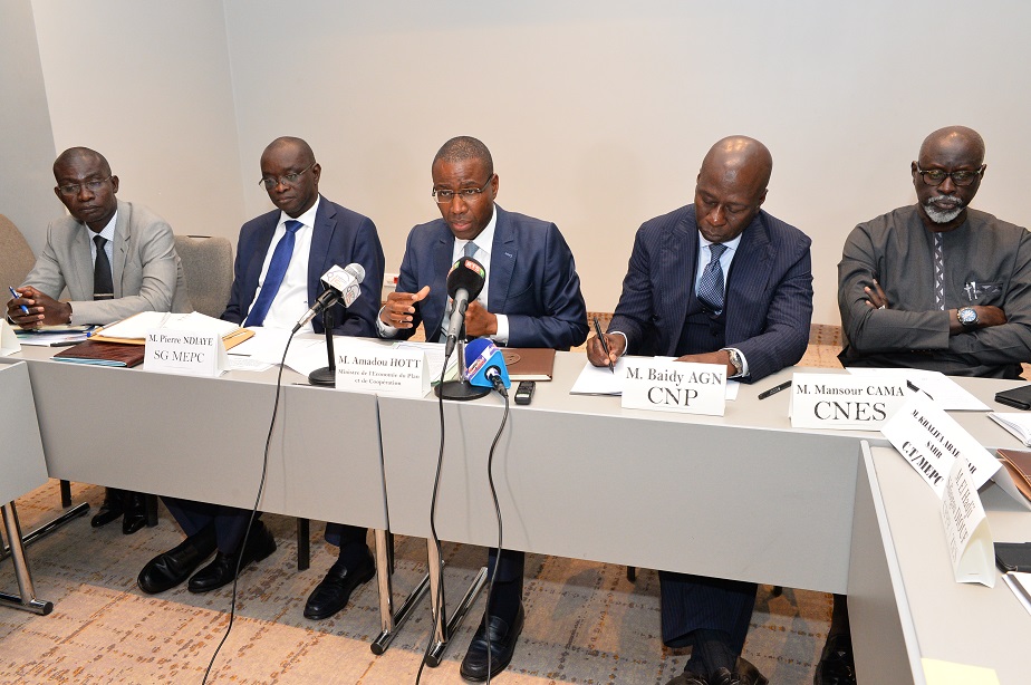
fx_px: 801
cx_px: 516
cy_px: 342
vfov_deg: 46.3
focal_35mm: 28
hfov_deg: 65.5
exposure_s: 1/100
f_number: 8
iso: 4000
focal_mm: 28
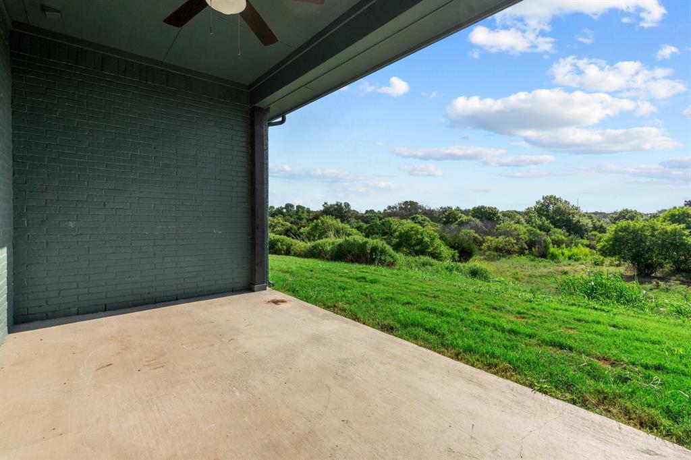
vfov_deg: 73.7
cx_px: 346
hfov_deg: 96.8
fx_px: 307
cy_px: 230
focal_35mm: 16
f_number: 8
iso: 200
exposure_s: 1/640
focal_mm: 16
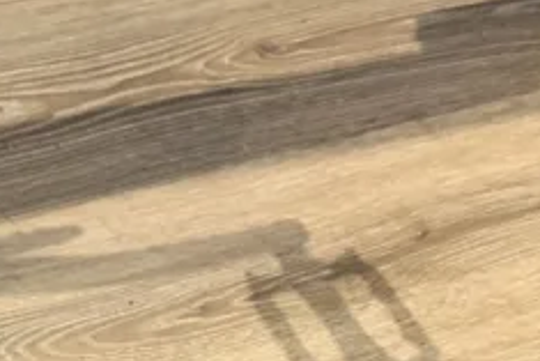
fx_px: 1381
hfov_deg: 18.8
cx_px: -326
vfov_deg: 13.7
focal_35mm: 92
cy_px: -235
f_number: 1.8
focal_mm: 4.25
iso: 250
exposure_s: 1/50
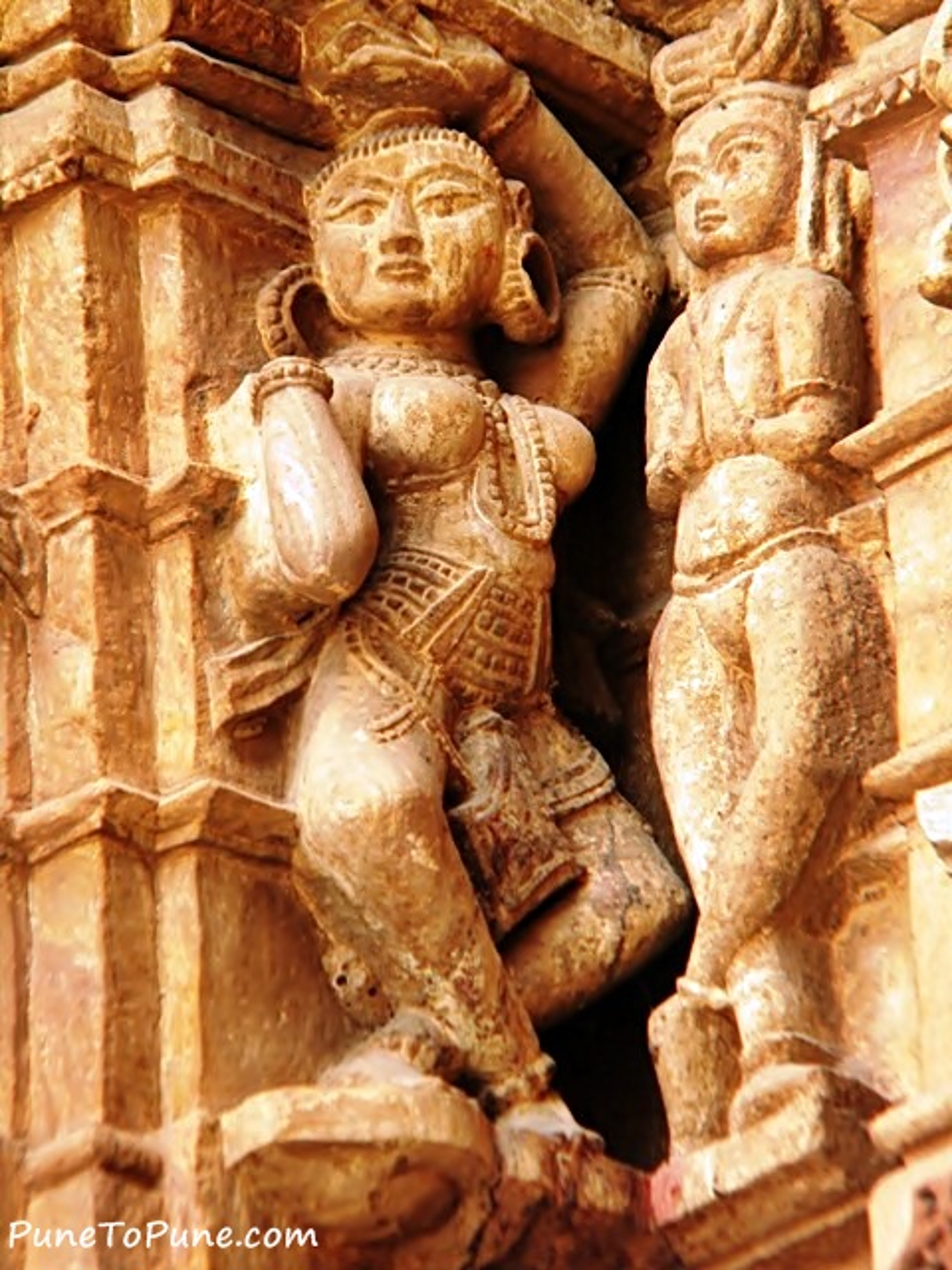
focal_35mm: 278
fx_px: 10194
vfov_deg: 7.1
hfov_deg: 5.3
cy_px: 635
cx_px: 476
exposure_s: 1/59.8
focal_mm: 50.4
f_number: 5.4
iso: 113
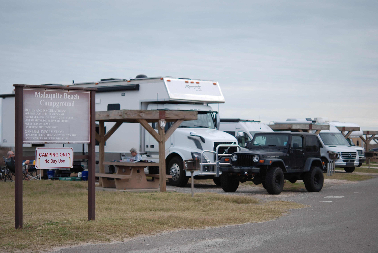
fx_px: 946
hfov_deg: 22.6
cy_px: 126
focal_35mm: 90
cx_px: 189
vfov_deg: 15.2
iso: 100
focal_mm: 60
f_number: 2.8
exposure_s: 1/800
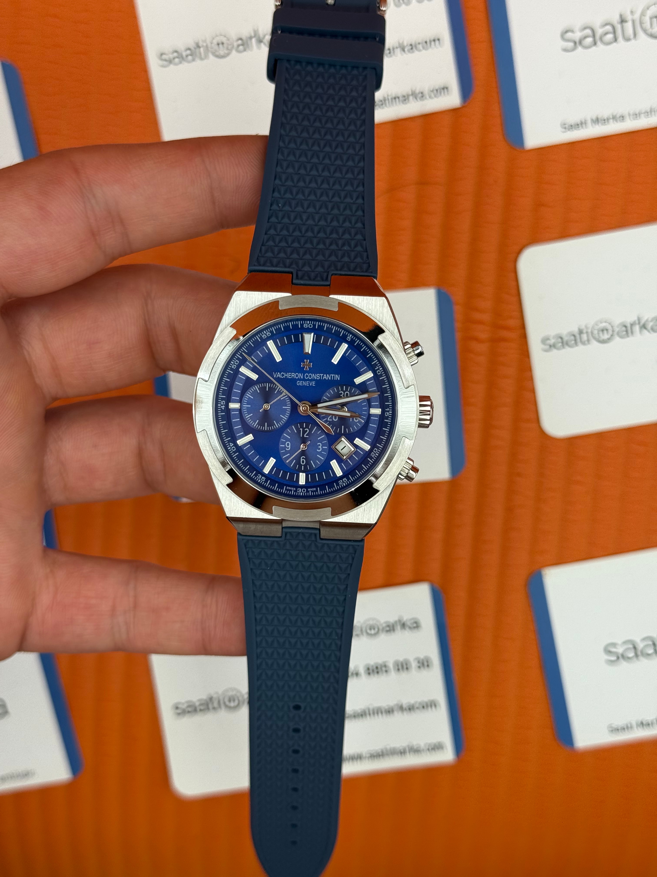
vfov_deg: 39.7
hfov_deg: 30.3
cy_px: 438
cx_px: 328
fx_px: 1215
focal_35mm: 48
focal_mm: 6.76
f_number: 1.78
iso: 64
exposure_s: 1/615
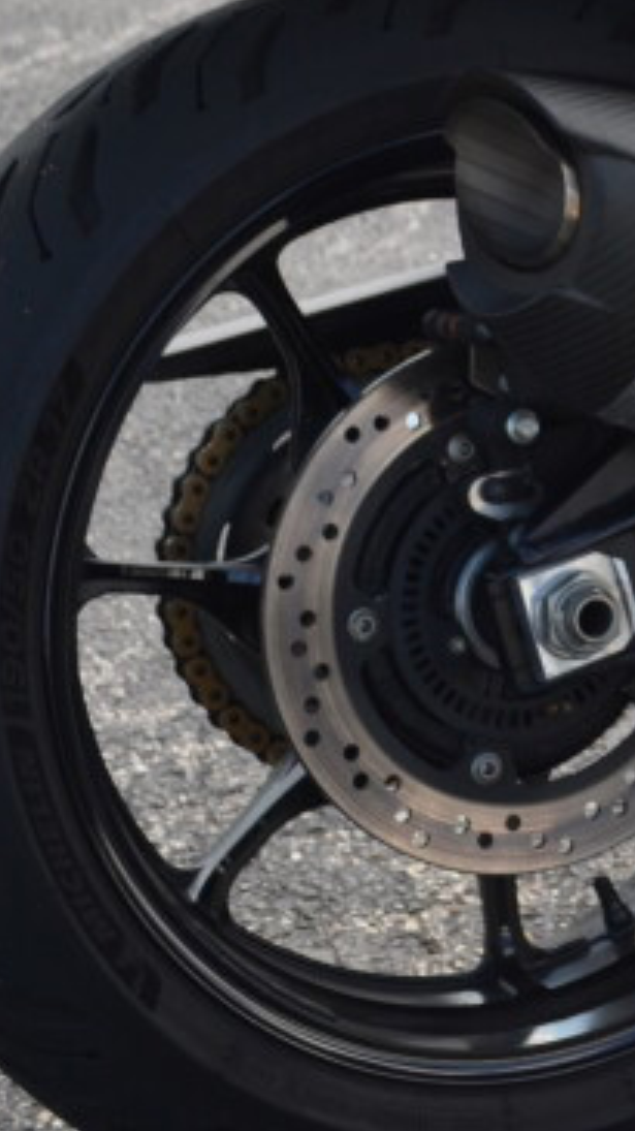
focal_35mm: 124
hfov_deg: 9.3
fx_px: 3716
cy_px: 15
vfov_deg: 16.9
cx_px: 1177
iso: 100
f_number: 6.3
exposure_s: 1/160
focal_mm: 24
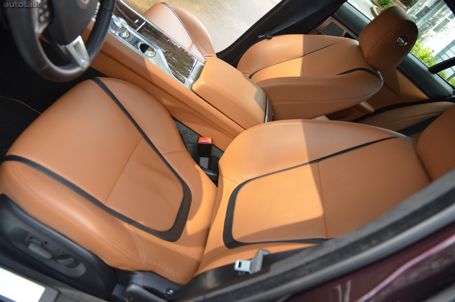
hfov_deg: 70.5
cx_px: 228
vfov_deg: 50.2
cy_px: 151
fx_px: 322
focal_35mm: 26
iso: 1400
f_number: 2.8
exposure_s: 1/500
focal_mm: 17
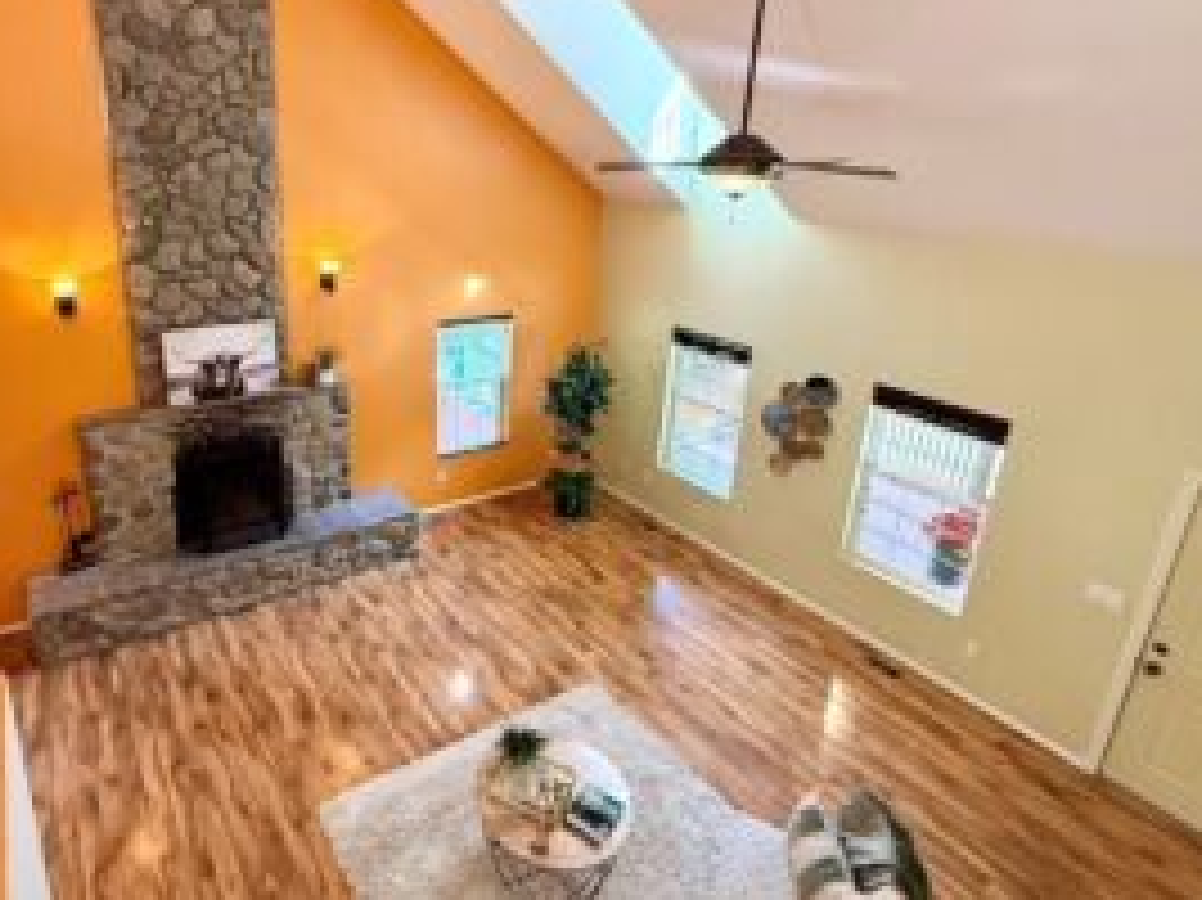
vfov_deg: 62.8
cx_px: 428
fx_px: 729
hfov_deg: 77.1
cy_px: 360
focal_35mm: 21
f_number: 2.2
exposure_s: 1/60
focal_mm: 2.22
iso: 500
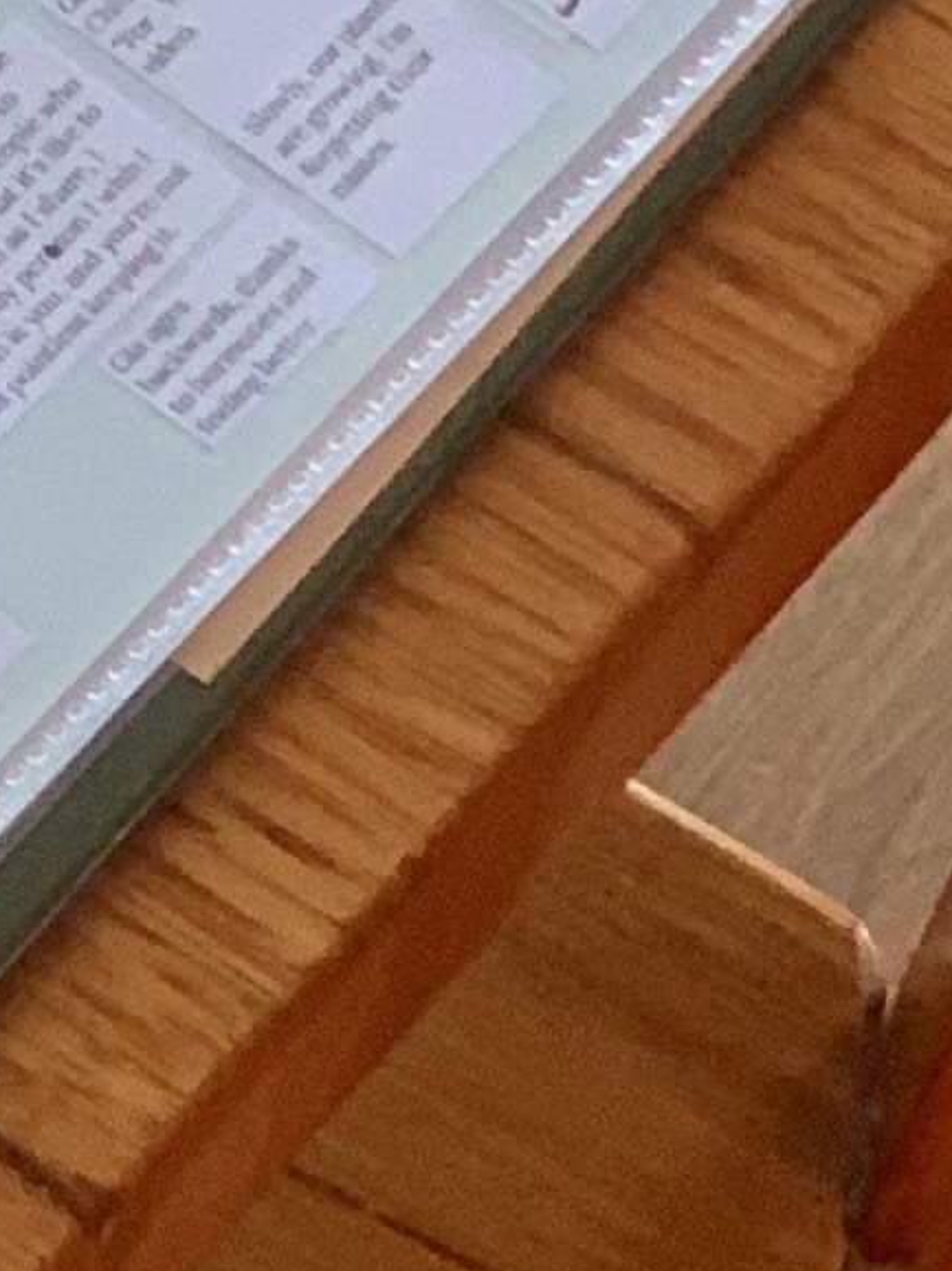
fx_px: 13321
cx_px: -2227
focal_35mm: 363
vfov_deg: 5.4
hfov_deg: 3.9
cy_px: -954
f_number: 2.4
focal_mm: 6
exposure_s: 1/111
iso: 125
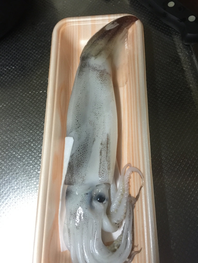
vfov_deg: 61.7
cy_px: 132
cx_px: 99
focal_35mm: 29
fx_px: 221
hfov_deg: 48.2
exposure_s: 1/17
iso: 125
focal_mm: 4.15
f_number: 2.2
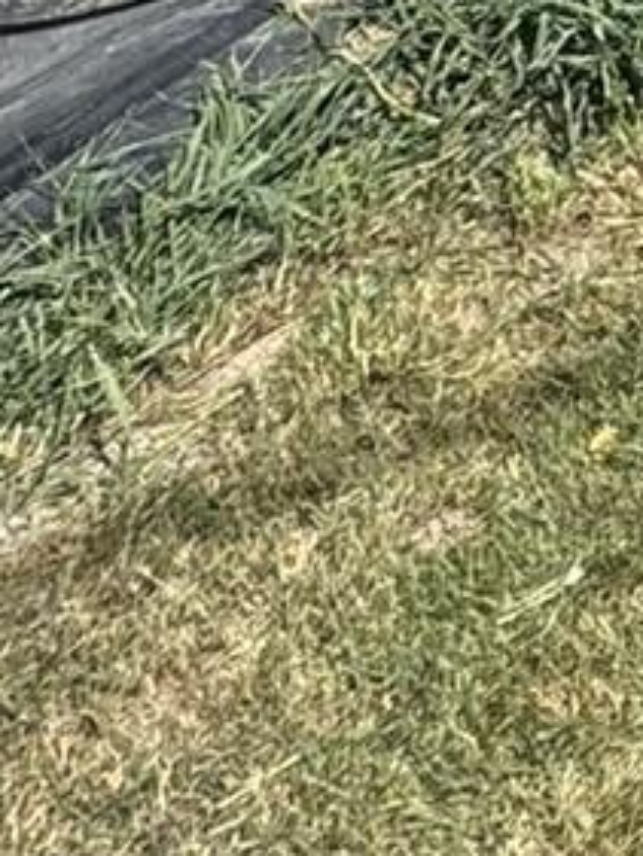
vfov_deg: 15.3
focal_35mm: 102
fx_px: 2524
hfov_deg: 10.8
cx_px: 1828
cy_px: -886
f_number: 2.2
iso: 50
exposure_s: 1/2494
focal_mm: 2.22
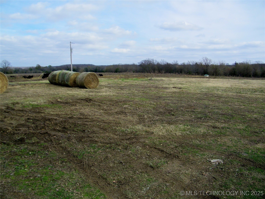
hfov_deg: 63.4
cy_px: 100
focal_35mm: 28
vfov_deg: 49.7
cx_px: 132
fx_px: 214
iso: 80
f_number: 7
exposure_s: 1/200
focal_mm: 5
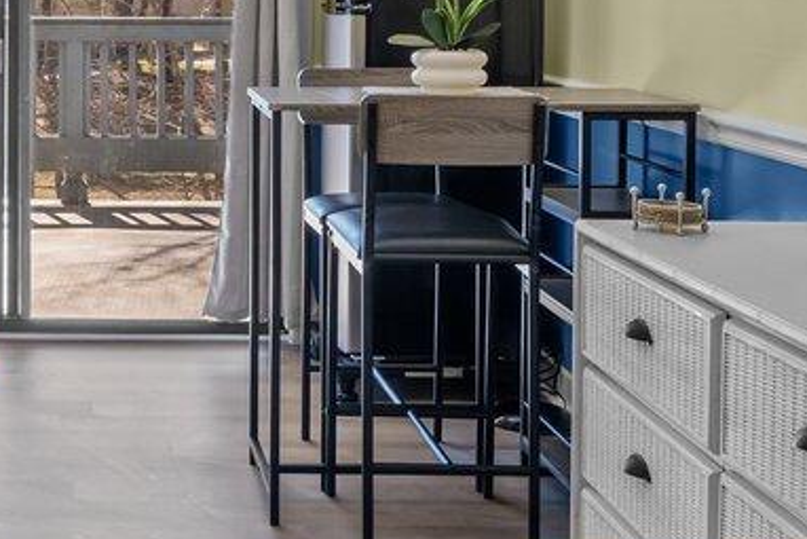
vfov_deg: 17.8
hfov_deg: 25.7
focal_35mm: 75
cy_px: 10
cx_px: 11
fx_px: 1682
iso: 250
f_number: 10
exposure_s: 1/2.5
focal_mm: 14
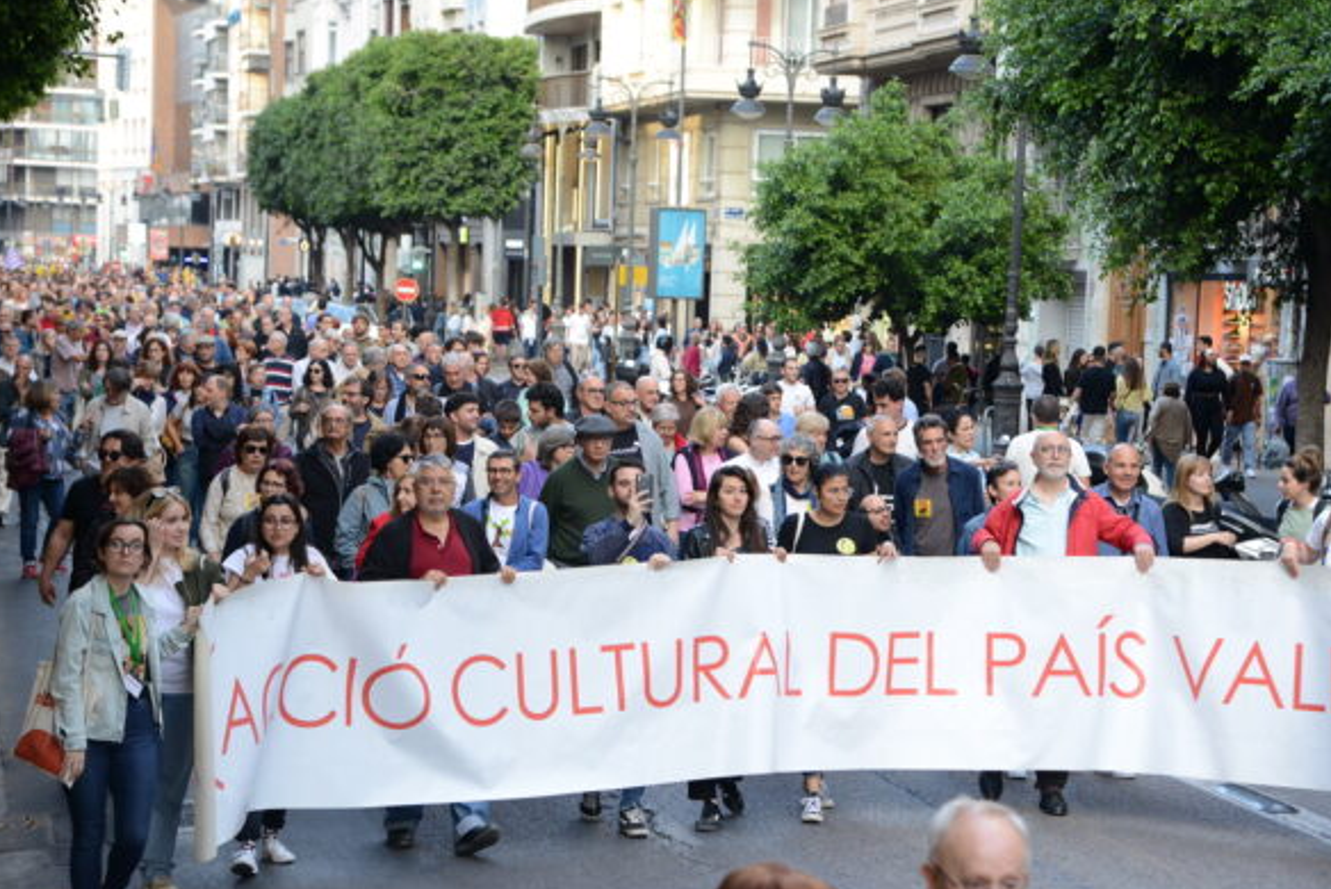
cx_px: 716
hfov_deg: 21.2
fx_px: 3551
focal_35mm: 96
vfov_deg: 14.3
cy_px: 410
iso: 1000
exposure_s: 1/125
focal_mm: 85
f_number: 6.3
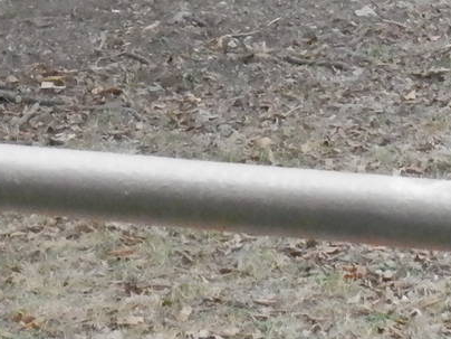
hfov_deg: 5.1
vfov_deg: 3.8
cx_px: 611
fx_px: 5003
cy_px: -304
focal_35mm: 384
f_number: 4.9
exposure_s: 1/400
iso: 800
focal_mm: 17.3
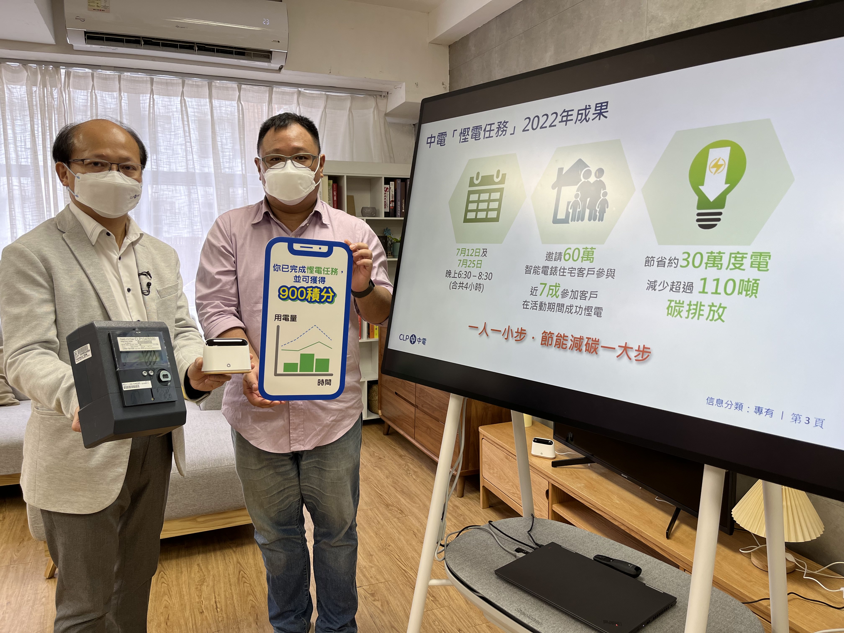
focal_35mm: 26
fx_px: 634
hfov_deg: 67.3
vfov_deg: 53.1
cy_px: 316
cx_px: 422
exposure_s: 1/120
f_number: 1.6
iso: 50
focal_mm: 5.1
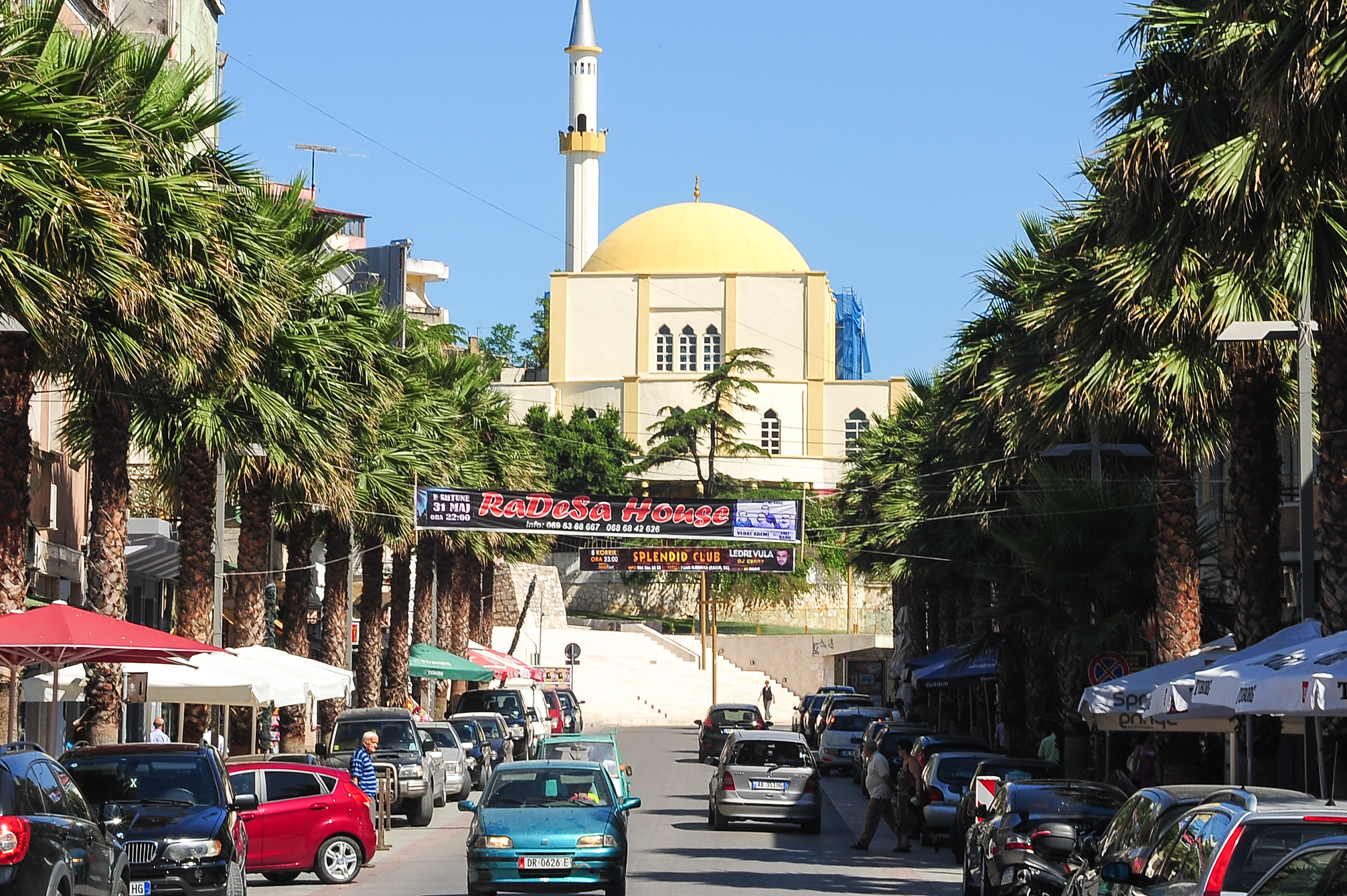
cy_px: 346
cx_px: 655
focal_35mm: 112
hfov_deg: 18.3
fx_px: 4188
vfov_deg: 12.2
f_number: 18
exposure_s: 1/125
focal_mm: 70
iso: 200
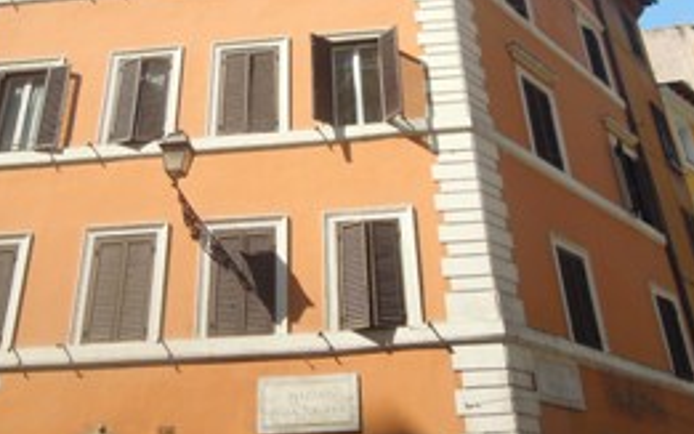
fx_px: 737
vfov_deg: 31.3
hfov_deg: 50.4
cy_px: 45
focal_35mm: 39
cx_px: 332
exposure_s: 1/2000
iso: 160
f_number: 2.5
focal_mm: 4.3
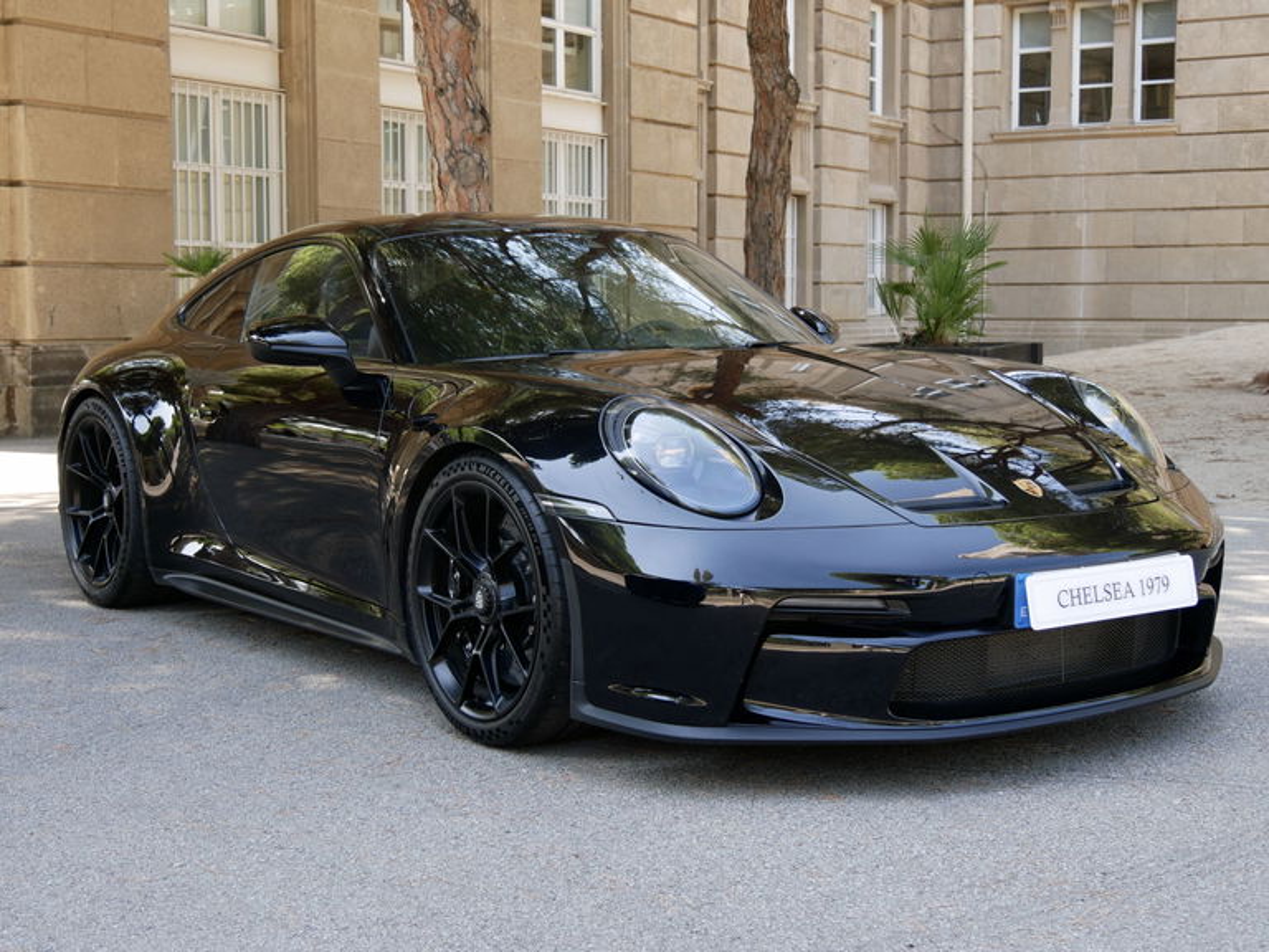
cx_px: 634
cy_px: 476
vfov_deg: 28.0
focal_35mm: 52
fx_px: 1906
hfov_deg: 36.8
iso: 200
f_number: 4.2
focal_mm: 26
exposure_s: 1/100
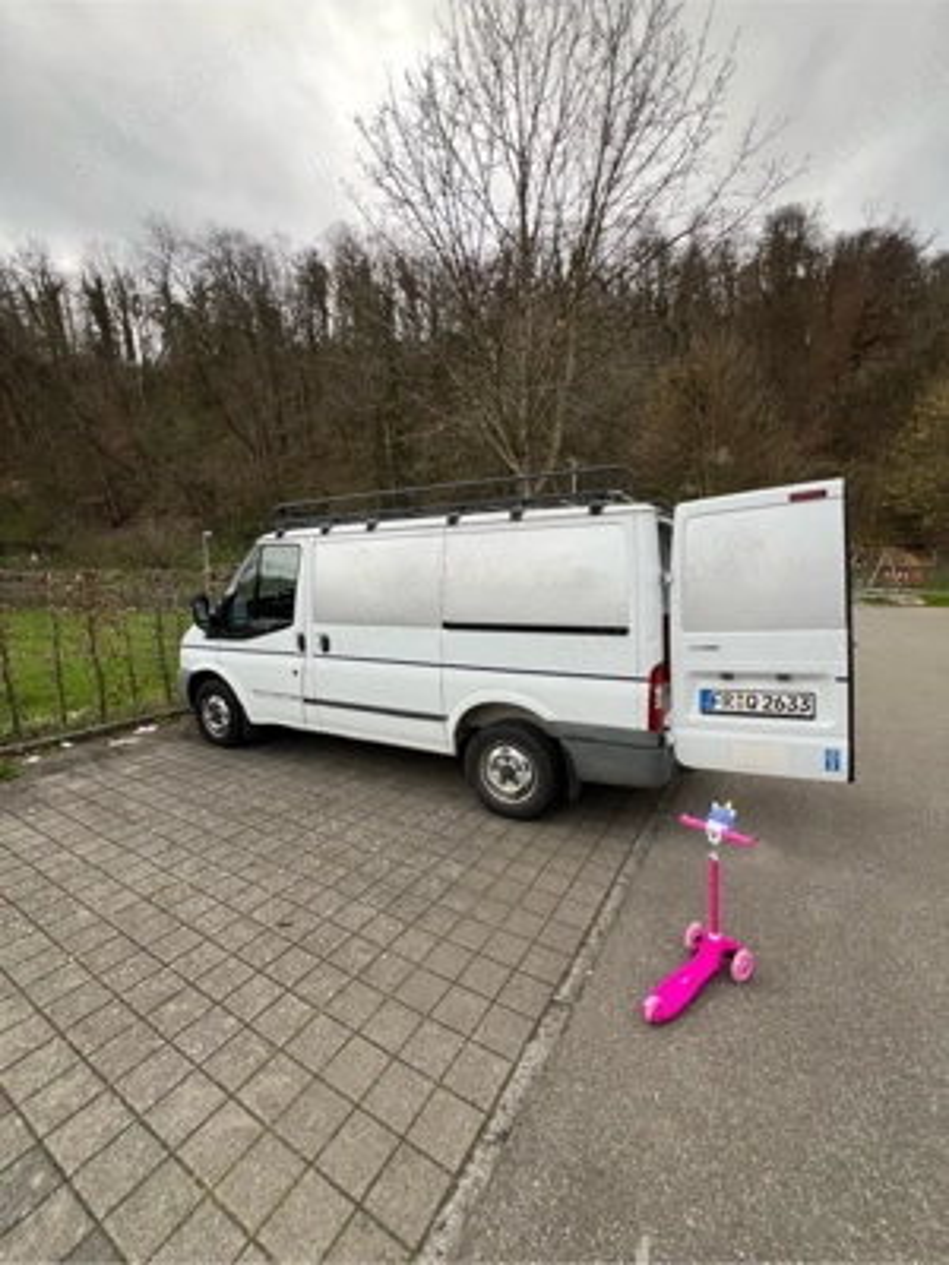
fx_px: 475
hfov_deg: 89.9
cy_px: 632
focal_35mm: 13
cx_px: 474
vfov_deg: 106.2
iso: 32
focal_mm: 1.57
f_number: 1.8
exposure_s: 1/99
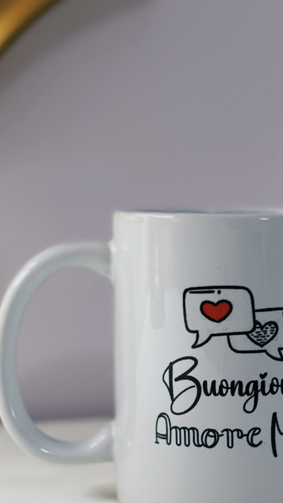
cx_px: 242
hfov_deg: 14.6
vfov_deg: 25.8
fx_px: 1094
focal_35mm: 82
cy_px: 305
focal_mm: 6.86
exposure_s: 1/100
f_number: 1.78
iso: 64
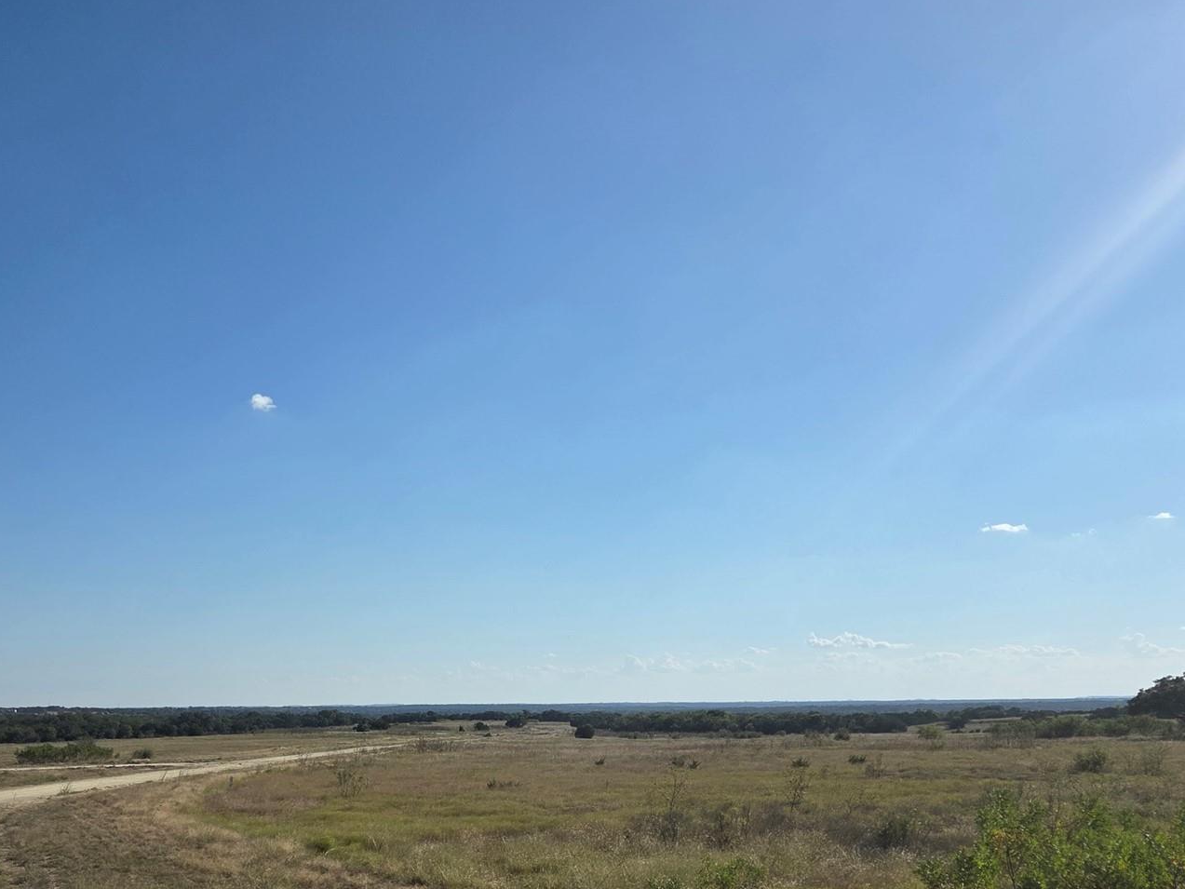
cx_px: 367
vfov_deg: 37.7
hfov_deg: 49.0
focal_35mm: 37
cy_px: 666
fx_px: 1267
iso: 64
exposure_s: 1/7891
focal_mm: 5.4
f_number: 1.8
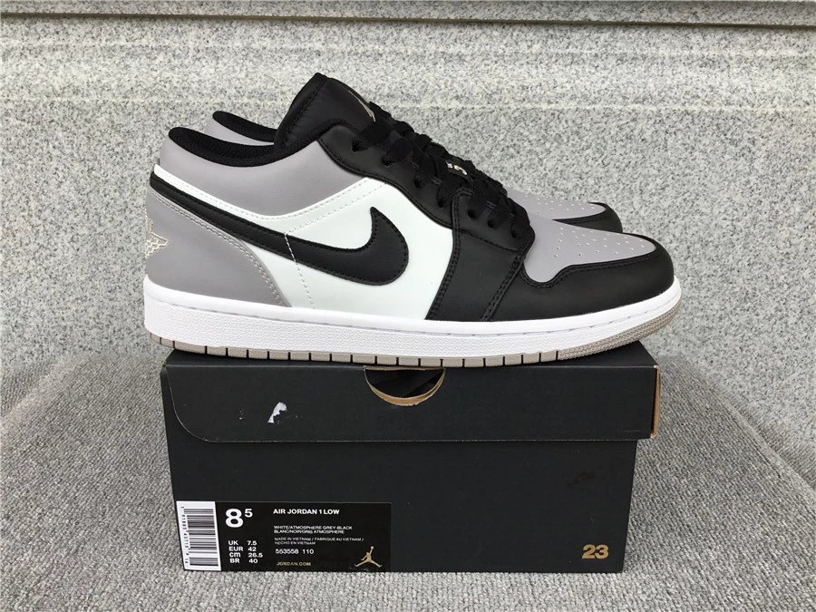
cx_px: 408
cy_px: 306
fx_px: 731
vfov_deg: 45.4
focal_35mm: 31
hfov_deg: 58.4
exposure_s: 1/195
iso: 25
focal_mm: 3.3
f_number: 2.4
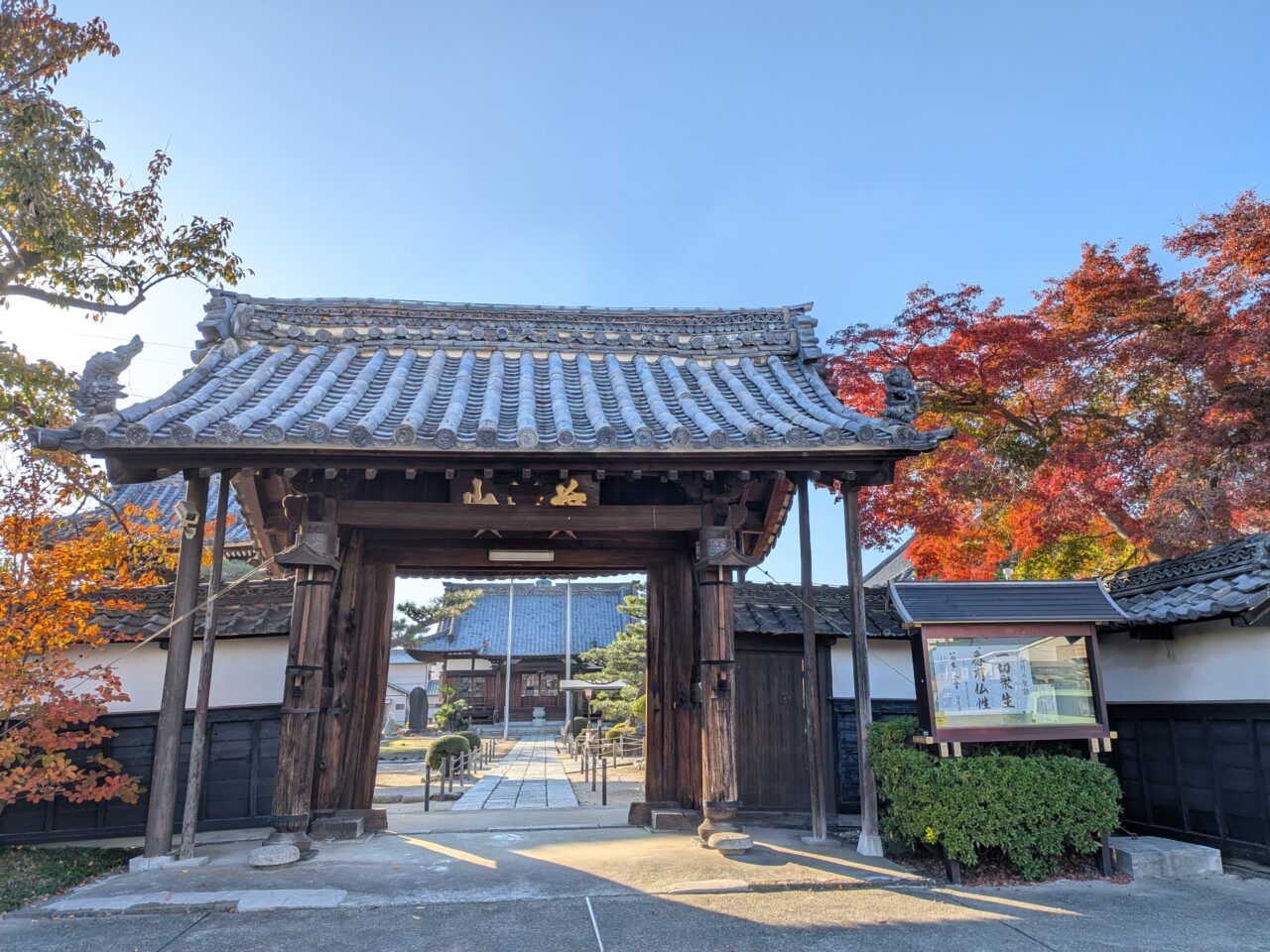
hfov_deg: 71.6
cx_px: 635
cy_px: 476
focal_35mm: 24
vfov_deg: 56.8
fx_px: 881
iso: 29
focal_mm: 4.53
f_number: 1.7
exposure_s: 1/1160
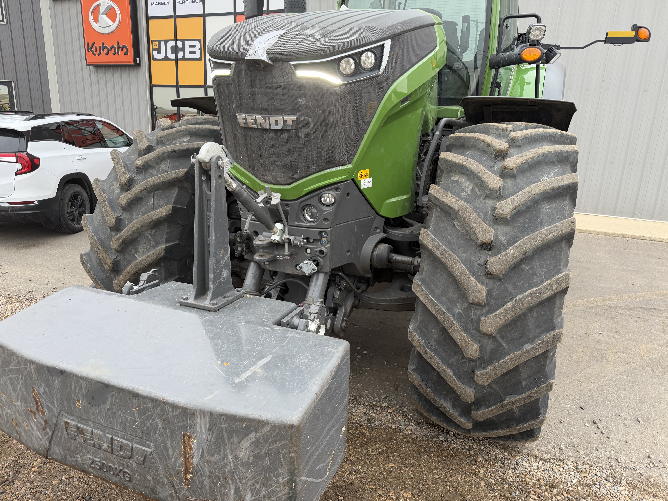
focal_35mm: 24
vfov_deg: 56.8
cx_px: 334
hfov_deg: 71.6
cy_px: 250
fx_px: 463
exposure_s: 1/121
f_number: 1.78
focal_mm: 6.76
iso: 80
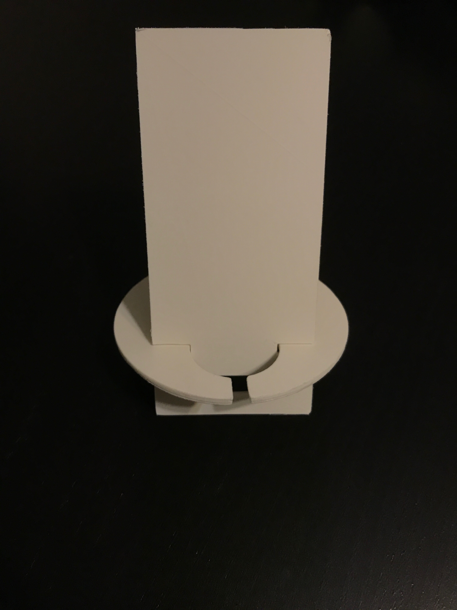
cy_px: 305
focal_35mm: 28
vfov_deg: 63.4
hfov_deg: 49.7
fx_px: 493
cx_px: 228
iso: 32
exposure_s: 1/30
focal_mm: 3.99
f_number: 1.8
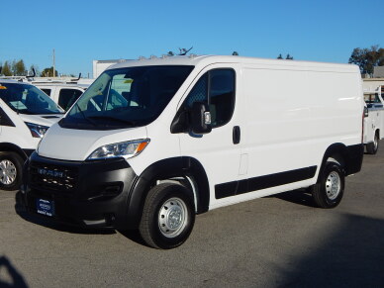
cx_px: 192
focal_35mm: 48
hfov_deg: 39.7
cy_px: 144
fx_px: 532
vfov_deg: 30.3
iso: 125
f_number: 7.4
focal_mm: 8.6
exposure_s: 1/1000
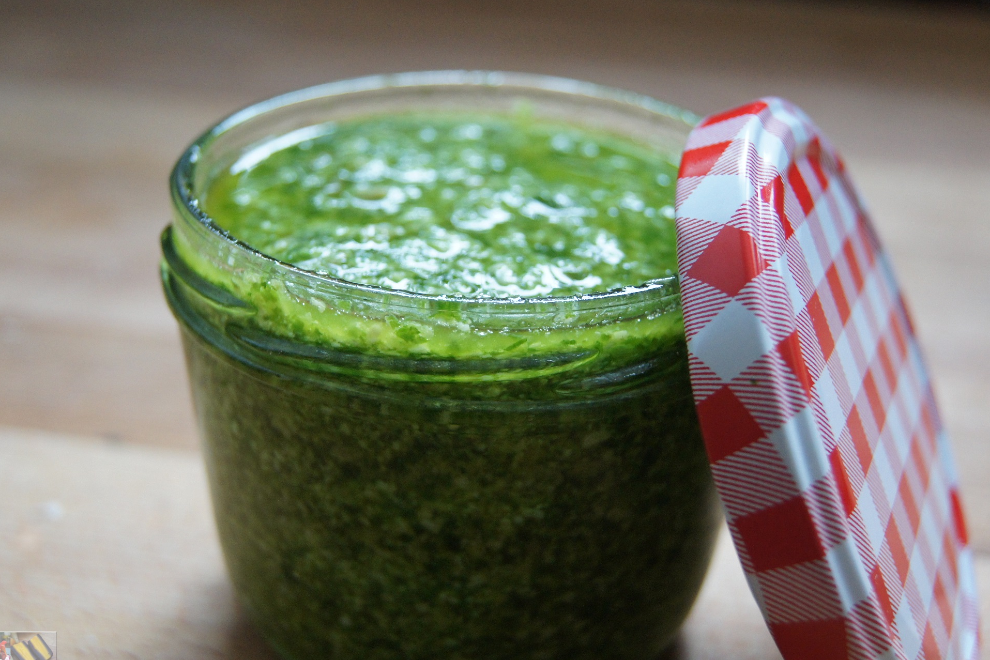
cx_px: 483
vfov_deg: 23.2
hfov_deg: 34.2
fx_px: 1610
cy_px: 353
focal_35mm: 59
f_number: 5
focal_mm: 35
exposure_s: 1/60
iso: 1600
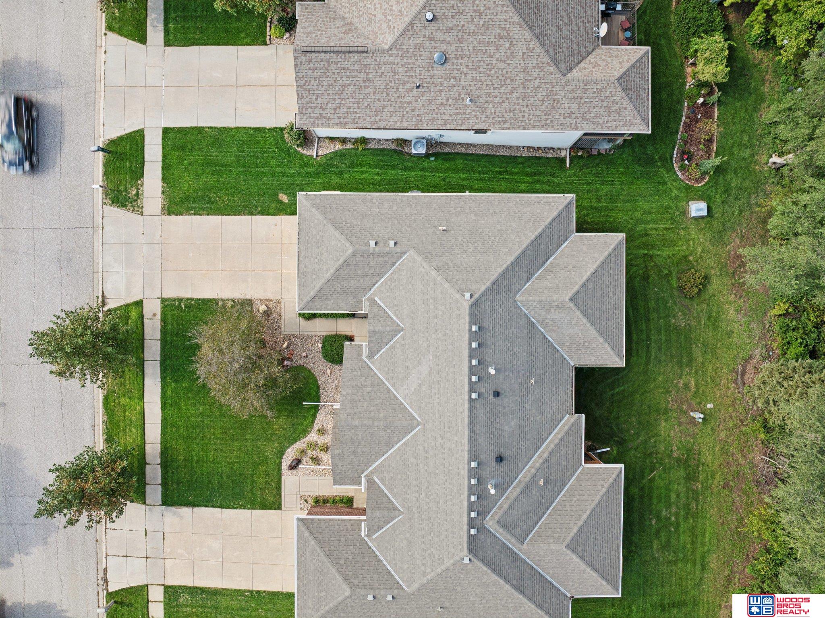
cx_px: 412
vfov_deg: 56.8
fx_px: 572
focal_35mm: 24
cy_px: 309
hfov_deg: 71.6
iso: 100
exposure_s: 1/25
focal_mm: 12.29
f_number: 2.8
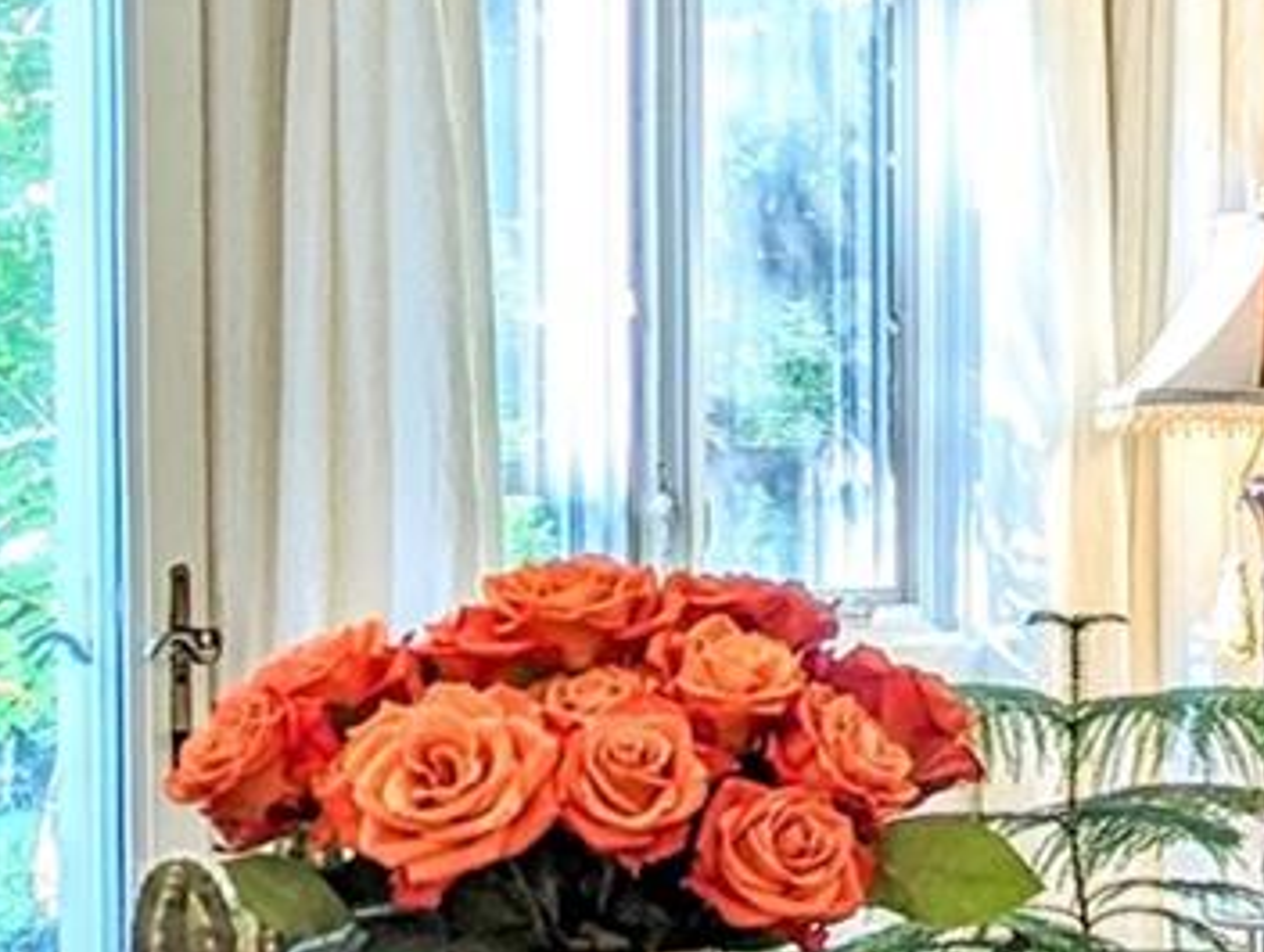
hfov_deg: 11.3
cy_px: 553
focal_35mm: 139
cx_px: 3214
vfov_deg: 10.7
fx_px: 5083
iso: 84
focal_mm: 6.81
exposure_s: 1/120
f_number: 1.85
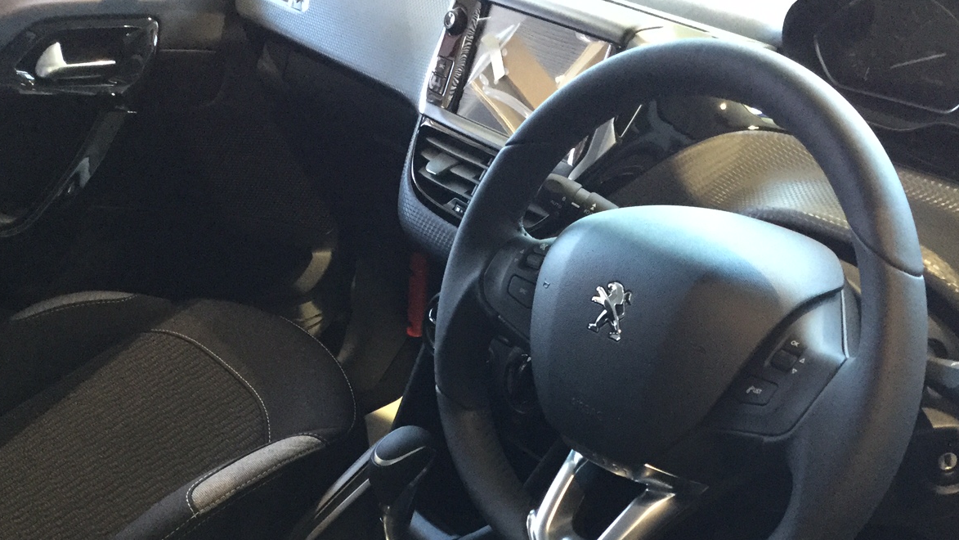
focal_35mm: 47
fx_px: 1195
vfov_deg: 25.0
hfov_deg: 43.5
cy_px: 442
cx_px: 566
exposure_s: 1/24
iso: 200
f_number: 2.4
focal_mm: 3.3
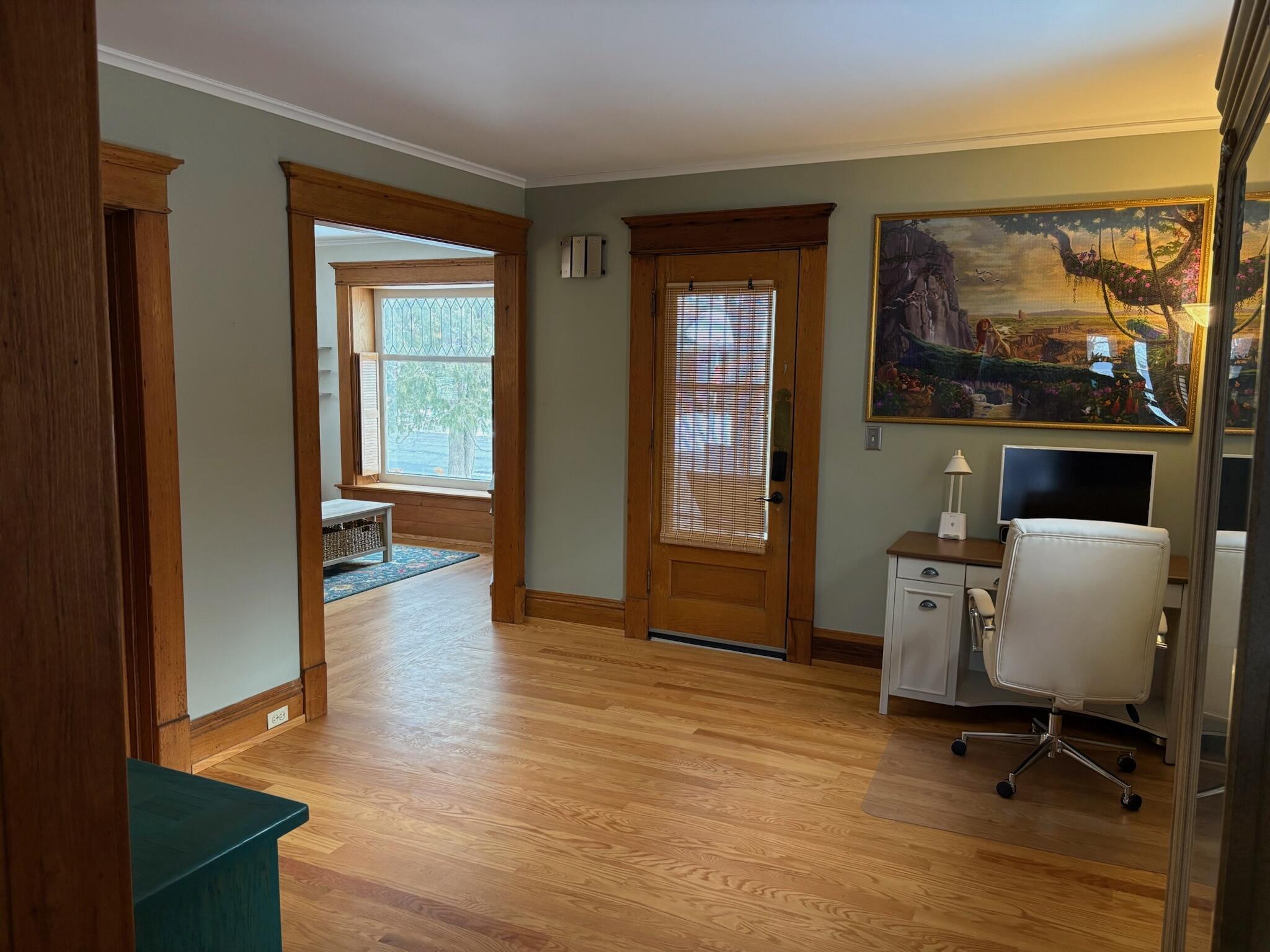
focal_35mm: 26
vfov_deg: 53.1
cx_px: 635
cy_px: 476
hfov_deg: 67.3
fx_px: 954
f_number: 1.6
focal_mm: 5.96
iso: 250
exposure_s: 1/120
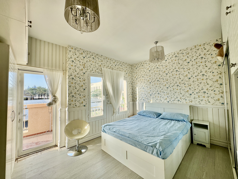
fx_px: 96
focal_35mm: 14
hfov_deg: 102.1
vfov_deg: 85.7
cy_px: 90
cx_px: 119
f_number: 2.2
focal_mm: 2.22
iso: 40
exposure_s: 1/335
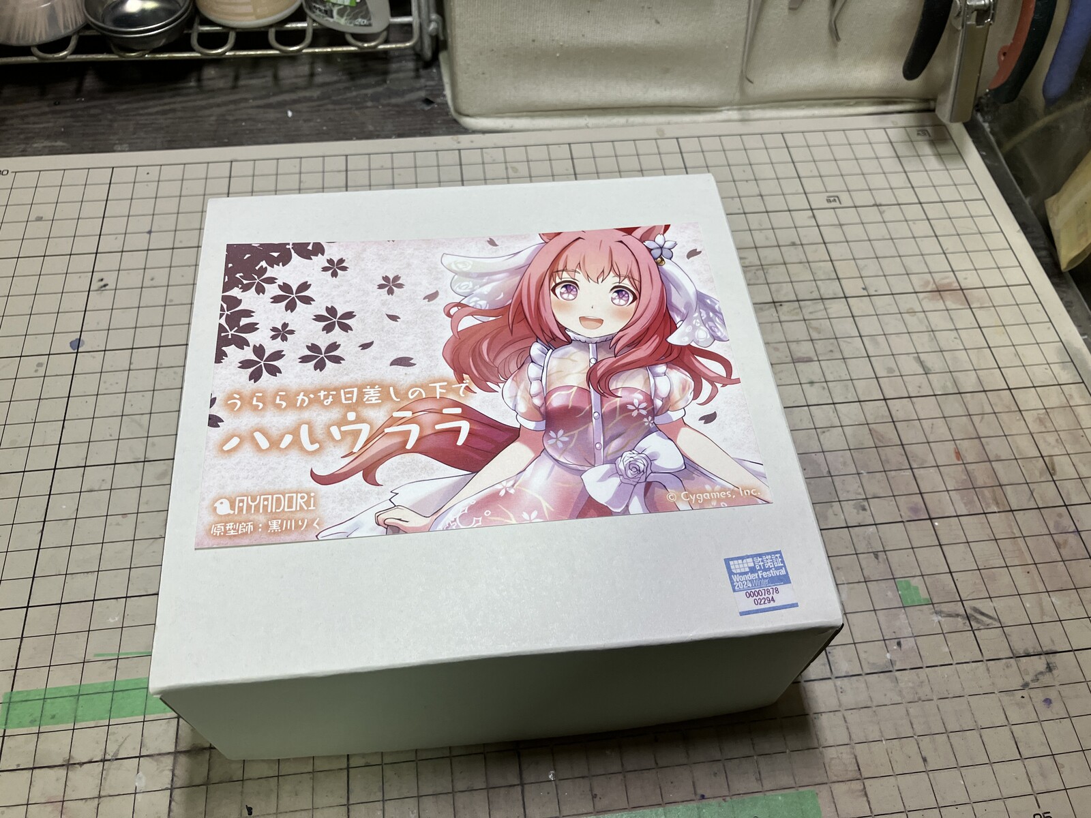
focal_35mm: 28
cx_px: 546
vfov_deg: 49.7
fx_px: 882
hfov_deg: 63.4
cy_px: 409
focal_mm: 3.99
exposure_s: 1/121
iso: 64
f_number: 1.8
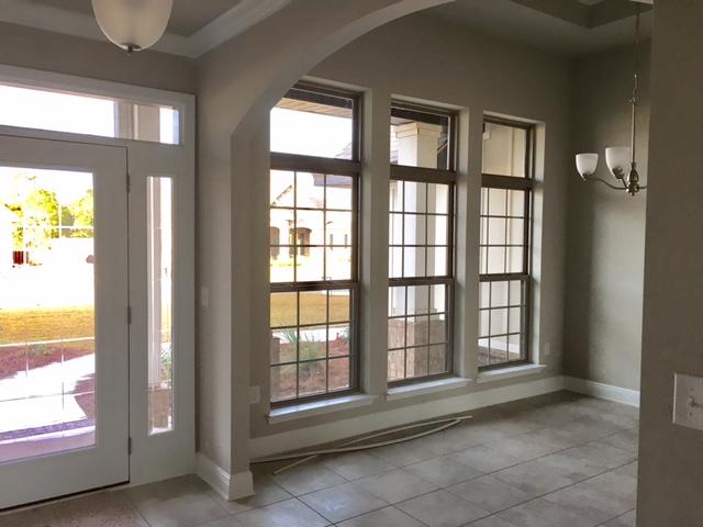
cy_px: 264
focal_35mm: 29
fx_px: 589
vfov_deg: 48.2
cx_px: 352
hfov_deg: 61.7
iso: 25
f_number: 2.2
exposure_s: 1/40
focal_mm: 4.15
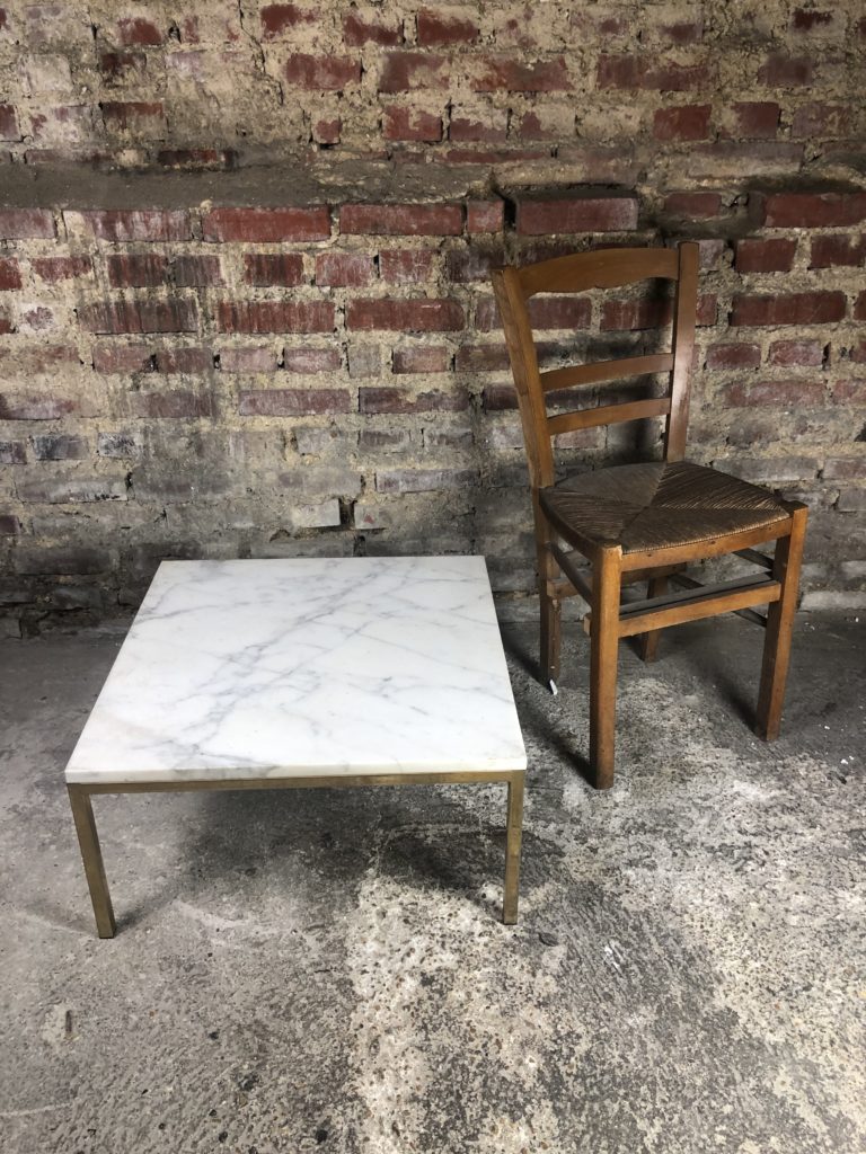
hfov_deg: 49.7
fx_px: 934
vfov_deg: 63.4
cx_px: 433
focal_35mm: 28
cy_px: 577
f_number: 1.8
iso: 40
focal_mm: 4
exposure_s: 1/20
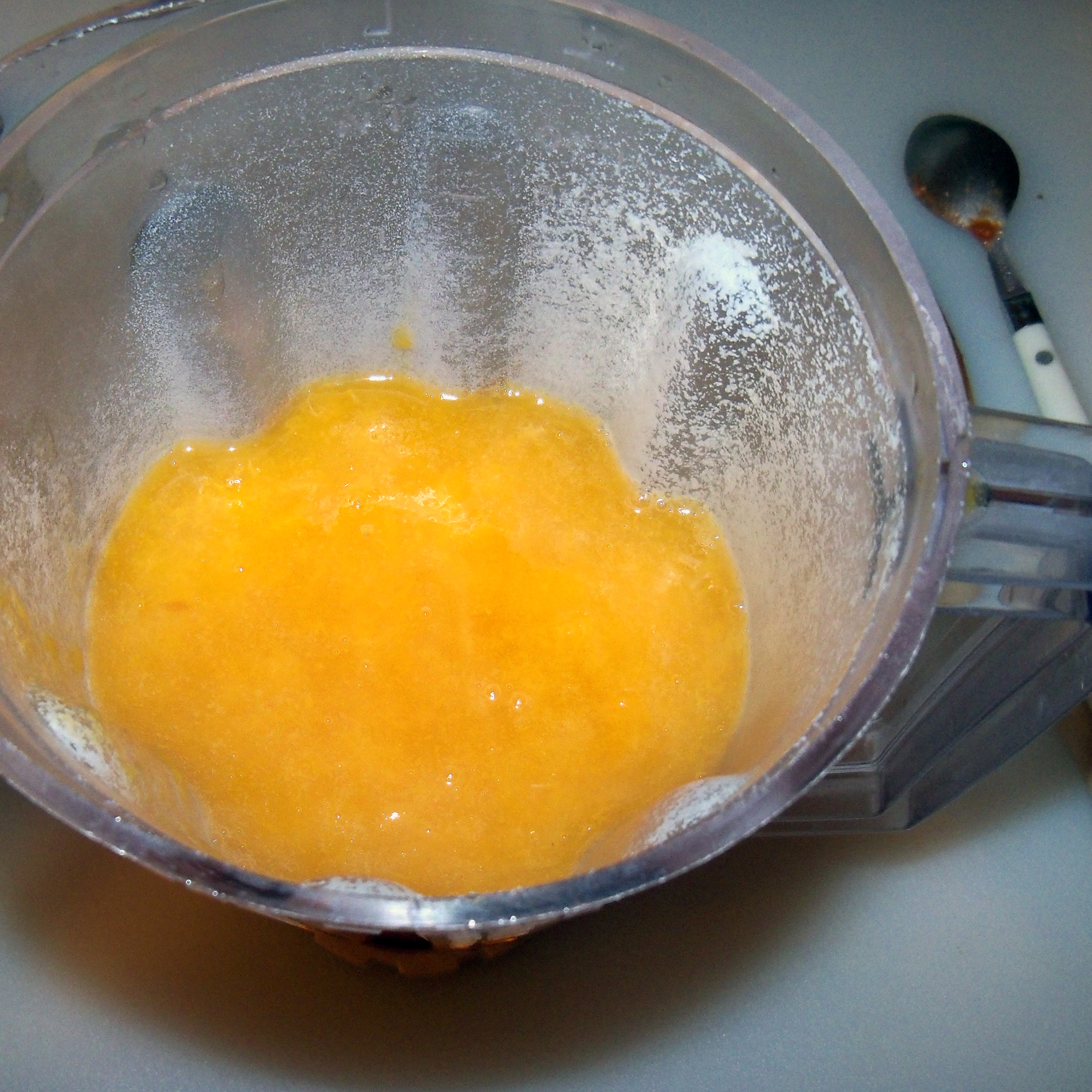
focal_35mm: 42
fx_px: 1499
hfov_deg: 39.9
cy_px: 549
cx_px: 455
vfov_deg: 40.0
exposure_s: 1/30
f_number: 3.5
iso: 200
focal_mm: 6.2
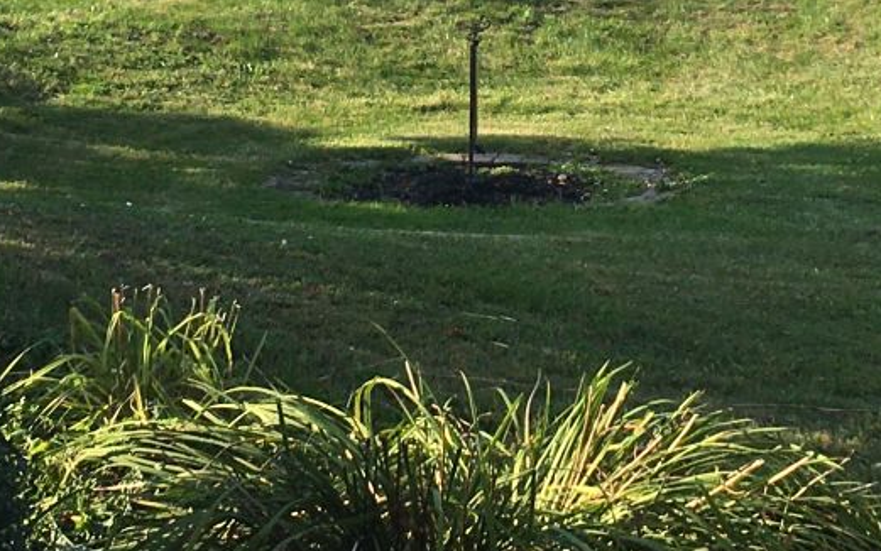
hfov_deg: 17.7
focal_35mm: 118
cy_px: -113
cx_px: 424
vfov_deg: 10.9
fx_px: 2834
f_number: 2.2
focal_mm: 4.15
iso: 25
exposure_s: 1/938
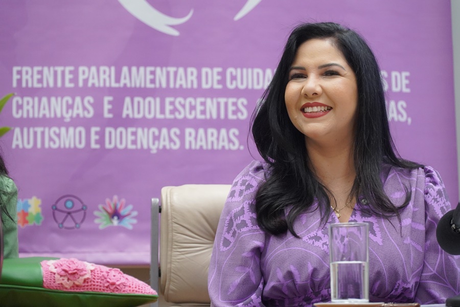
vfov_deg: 10.1
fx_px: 1738
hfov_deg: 15.1
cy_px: 154
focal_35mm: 136
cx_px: 230
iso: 4000
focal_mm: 91
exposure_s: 1/160
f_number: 4
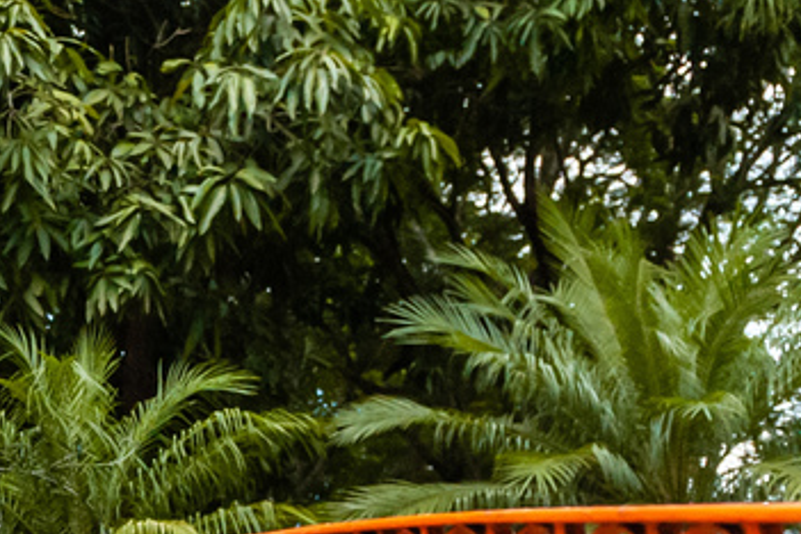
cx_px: -388
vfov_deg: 16.1
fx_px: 1824
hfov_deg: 21.1
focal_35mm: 82
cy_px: 607
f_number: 4.5
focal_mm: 24
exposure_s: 1/4000
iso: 2500
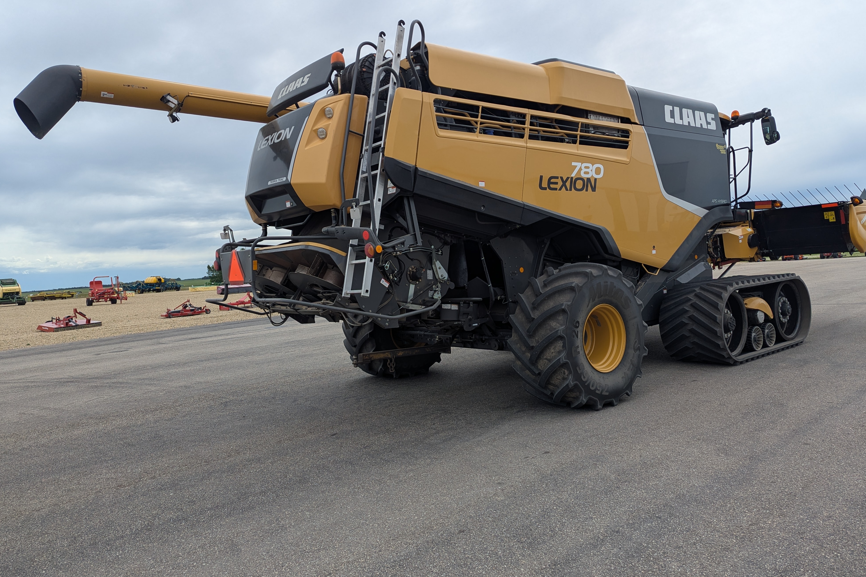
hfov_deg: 69.4
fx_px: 625
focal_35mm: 26
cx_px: 444
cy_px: 274
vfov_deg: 49.5
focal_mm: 6.81
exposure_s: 1/2309
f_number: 1.85
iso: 46
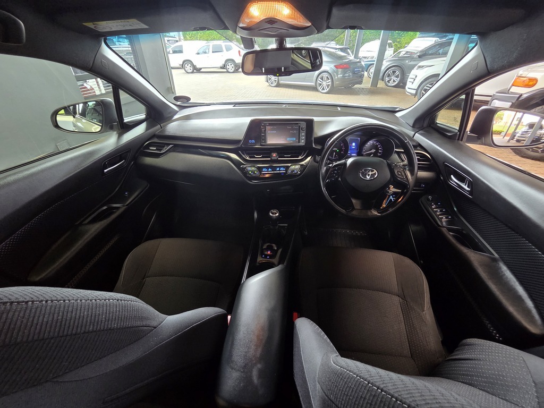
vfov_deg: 89.9
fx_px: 204
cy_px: 204
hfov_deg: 106.2
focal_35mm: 13
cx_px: 272
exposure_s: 1/50
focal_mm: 2.2
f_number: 2.2
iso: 250
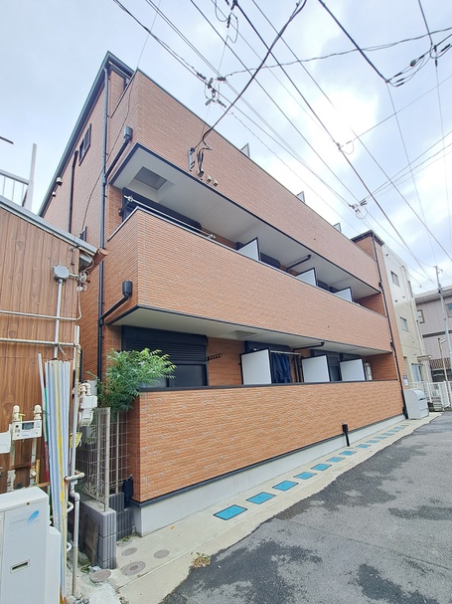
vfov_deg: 97.6
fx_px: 261
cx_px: 235
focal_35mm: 15
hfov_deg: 81.7
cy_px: 342
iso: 50
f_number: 2.2
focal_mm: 1.74
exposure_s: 1/402
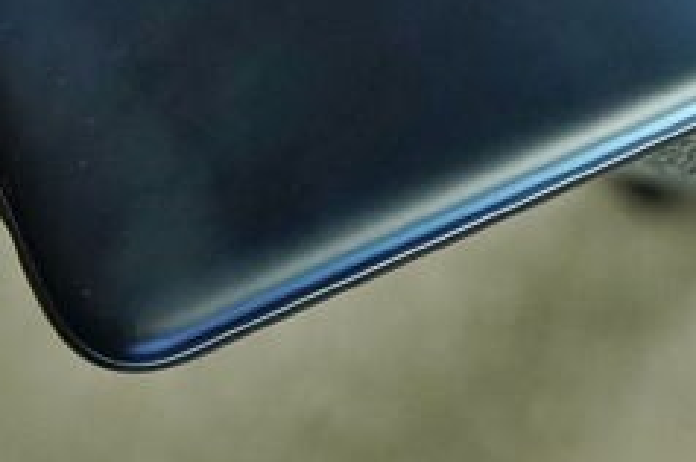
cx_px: 651
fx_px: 2761
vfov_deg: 9.2
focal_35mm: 143
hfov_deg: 14.2
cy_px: -295
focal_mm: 41
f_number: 6.3
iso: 2500
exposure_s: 1/200
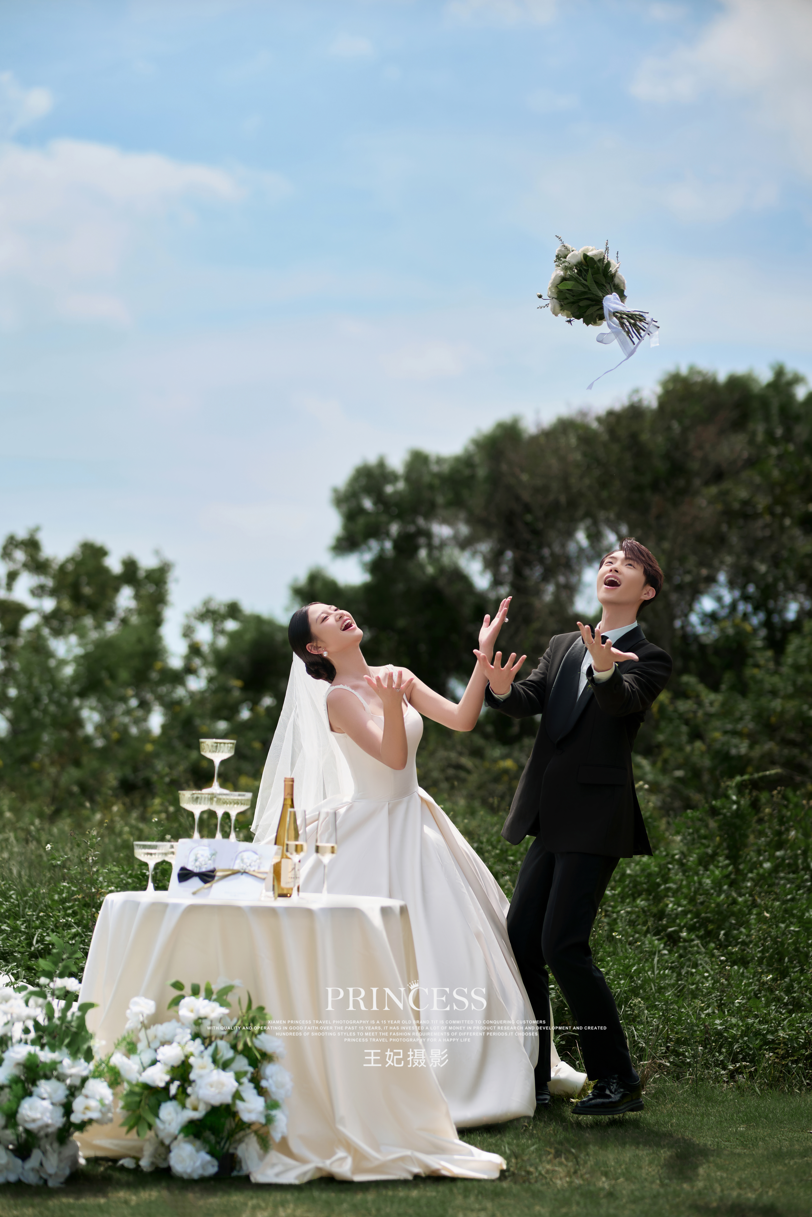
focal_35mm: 85
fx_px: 2875
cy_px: 608
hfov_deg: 16.1
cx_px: 406
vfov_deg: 23.9
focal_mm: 85
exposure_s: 1/2500
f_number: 2
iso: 125
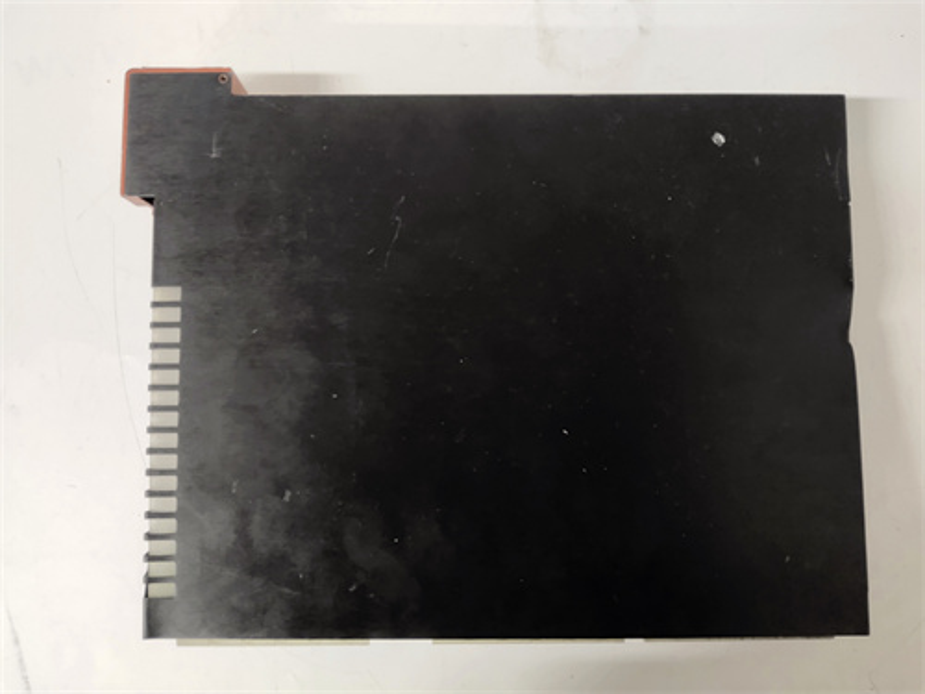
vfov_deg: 53.1
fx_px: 695
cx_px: 462
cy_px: 347
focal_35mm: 26
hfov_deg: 67.3
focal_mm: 3.87
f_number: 2
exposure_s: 1/25
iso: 715
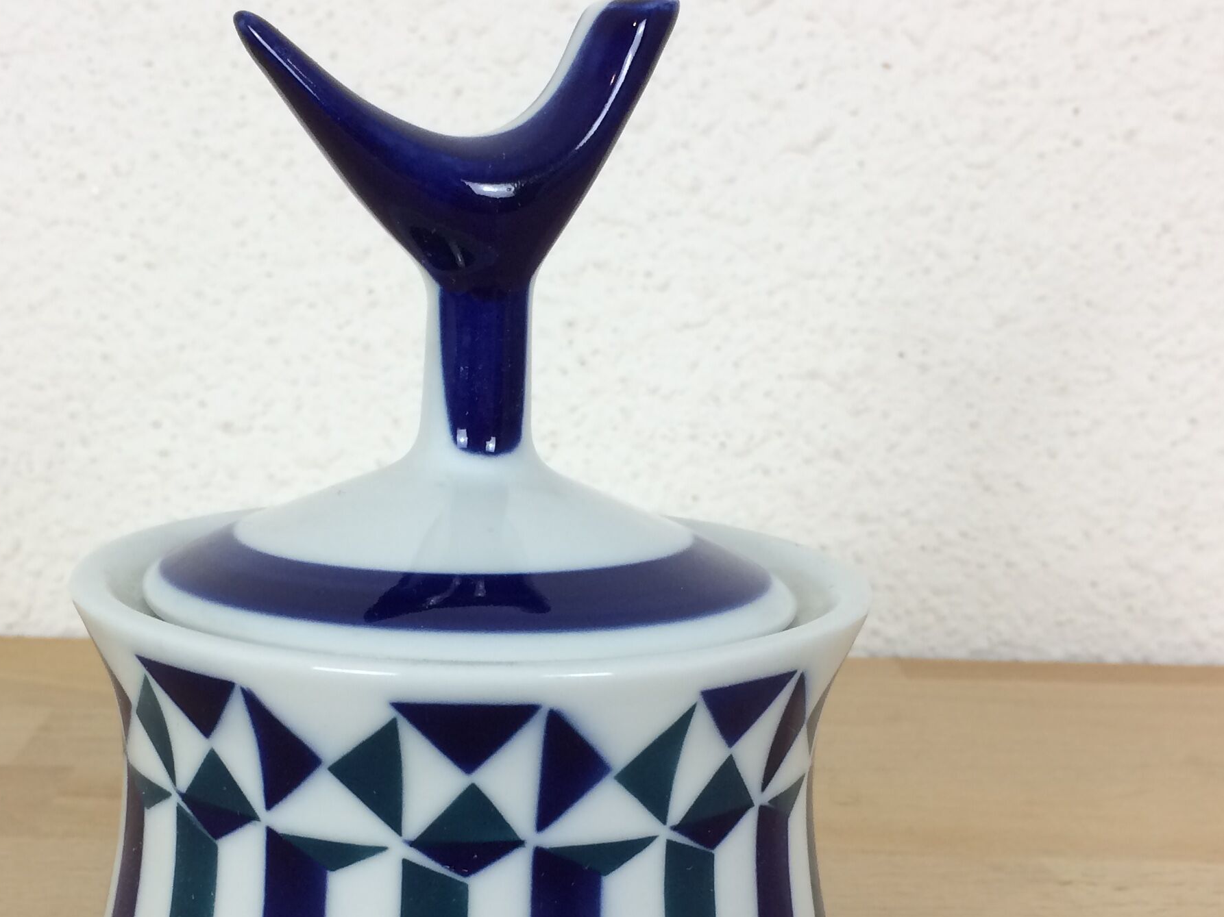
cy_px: 641
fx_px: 1874
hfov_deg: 36.1
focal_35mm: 53
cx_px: 516
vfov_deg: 27.3
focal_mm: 4.15
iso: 32
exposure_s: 1/33
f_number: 2.2
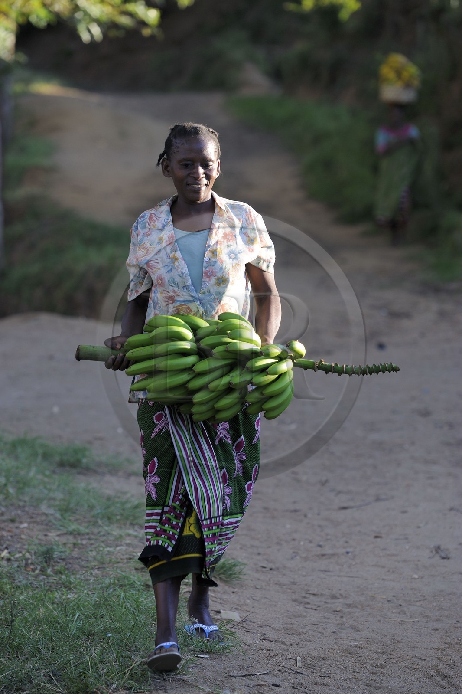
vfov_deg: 12.5
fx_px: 3177
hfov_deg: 8.3
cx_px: 231
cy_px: 347
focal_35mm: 165
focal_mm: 165
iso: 200
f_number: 3.5
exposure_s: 1/250
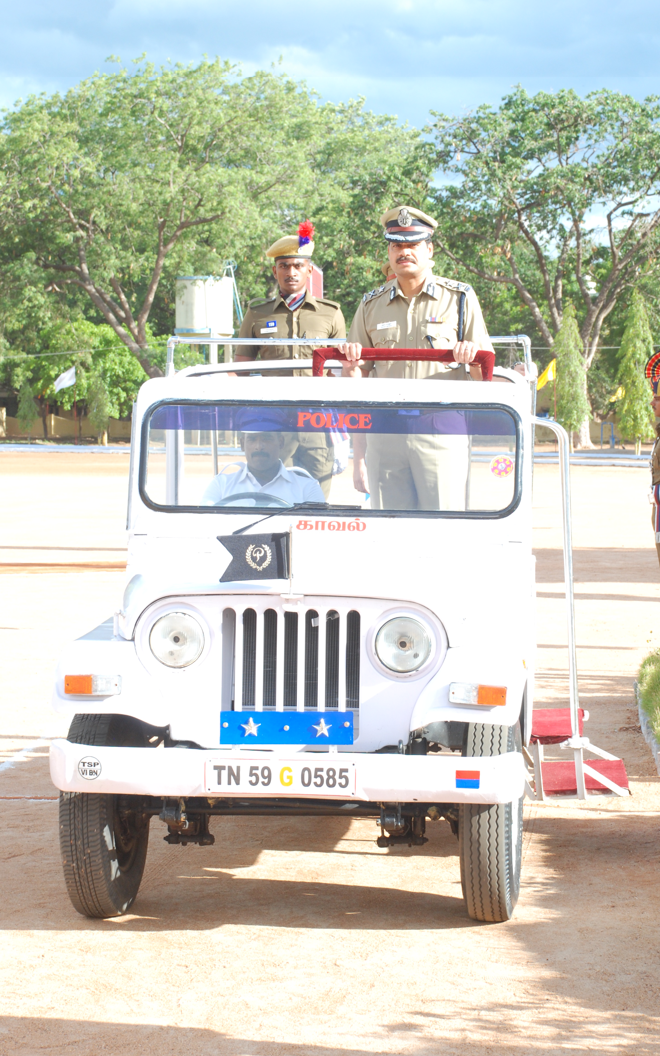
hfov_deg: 16.3
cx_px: 341
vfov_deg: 25.8
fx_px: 2302
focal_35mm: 80
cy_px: 529
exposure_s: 1/100
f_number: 9
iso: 320
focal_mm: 52
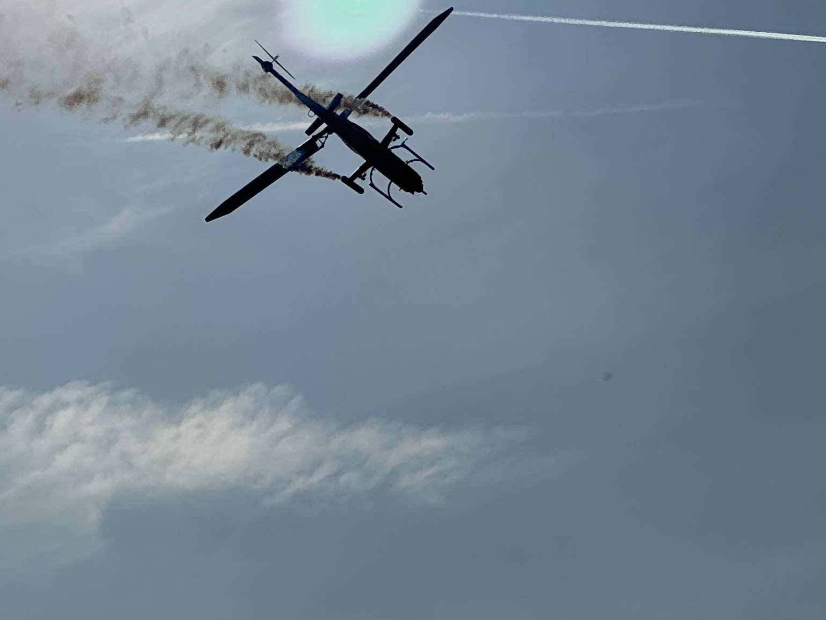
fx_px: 4820
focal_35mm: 202
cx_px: 171
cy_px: -113
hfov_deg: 9.8
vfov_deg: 7.3
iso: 20
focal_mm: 9
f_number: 2.8
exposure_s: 1/7937
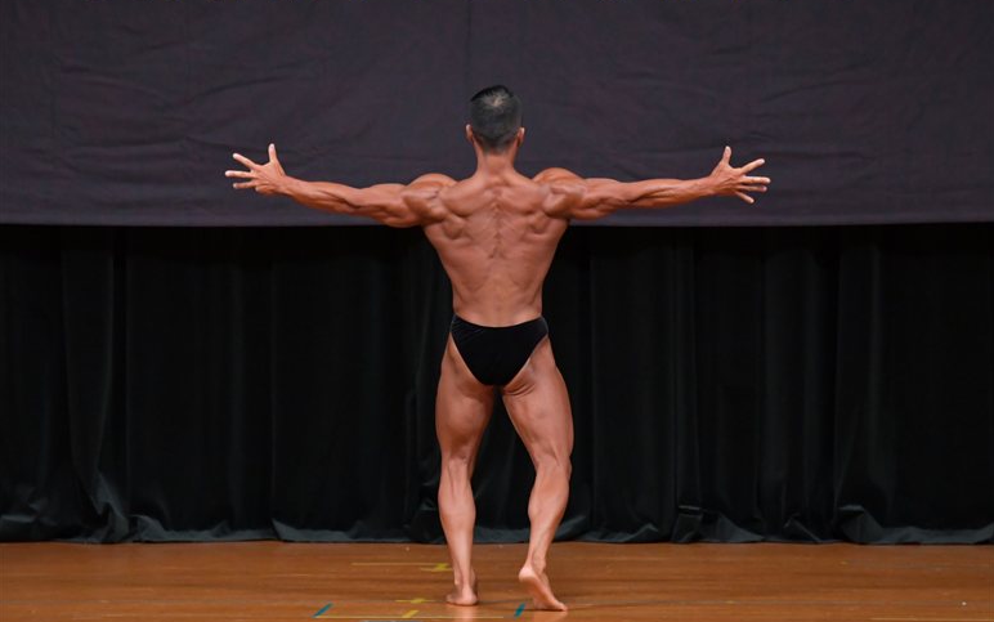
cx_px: 498
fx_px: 7479
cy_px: 314
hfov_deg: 7.6
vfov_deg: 4.8
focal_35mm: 276
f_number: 5.6
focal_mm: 180
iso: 4000
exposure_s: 1/400
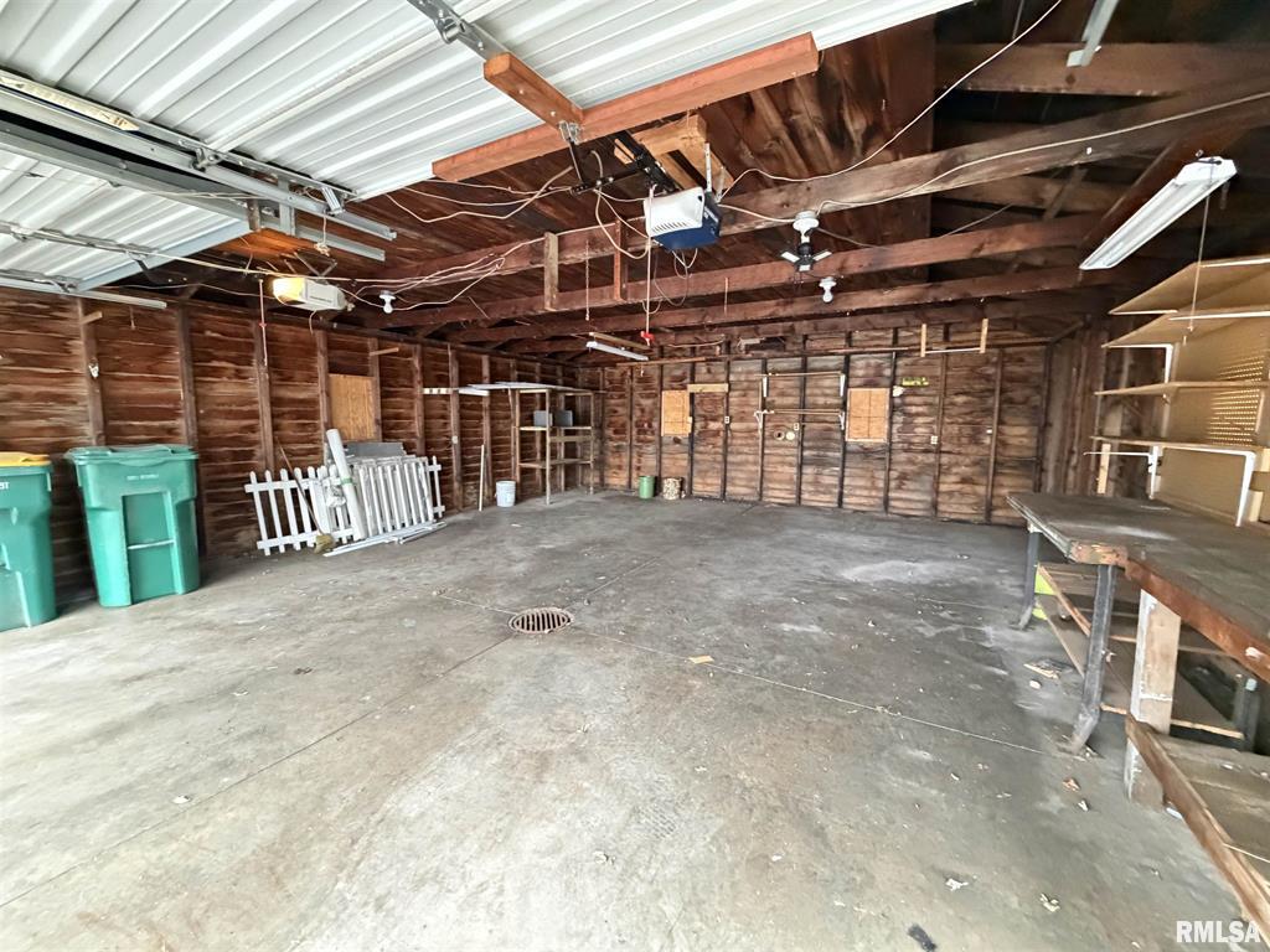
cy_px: 476
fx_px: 514
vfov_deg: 85.7
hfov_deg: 102.1
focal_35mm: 14
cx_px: 635
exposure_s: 1/53
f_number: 2.2
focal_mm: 2.22
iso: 1250
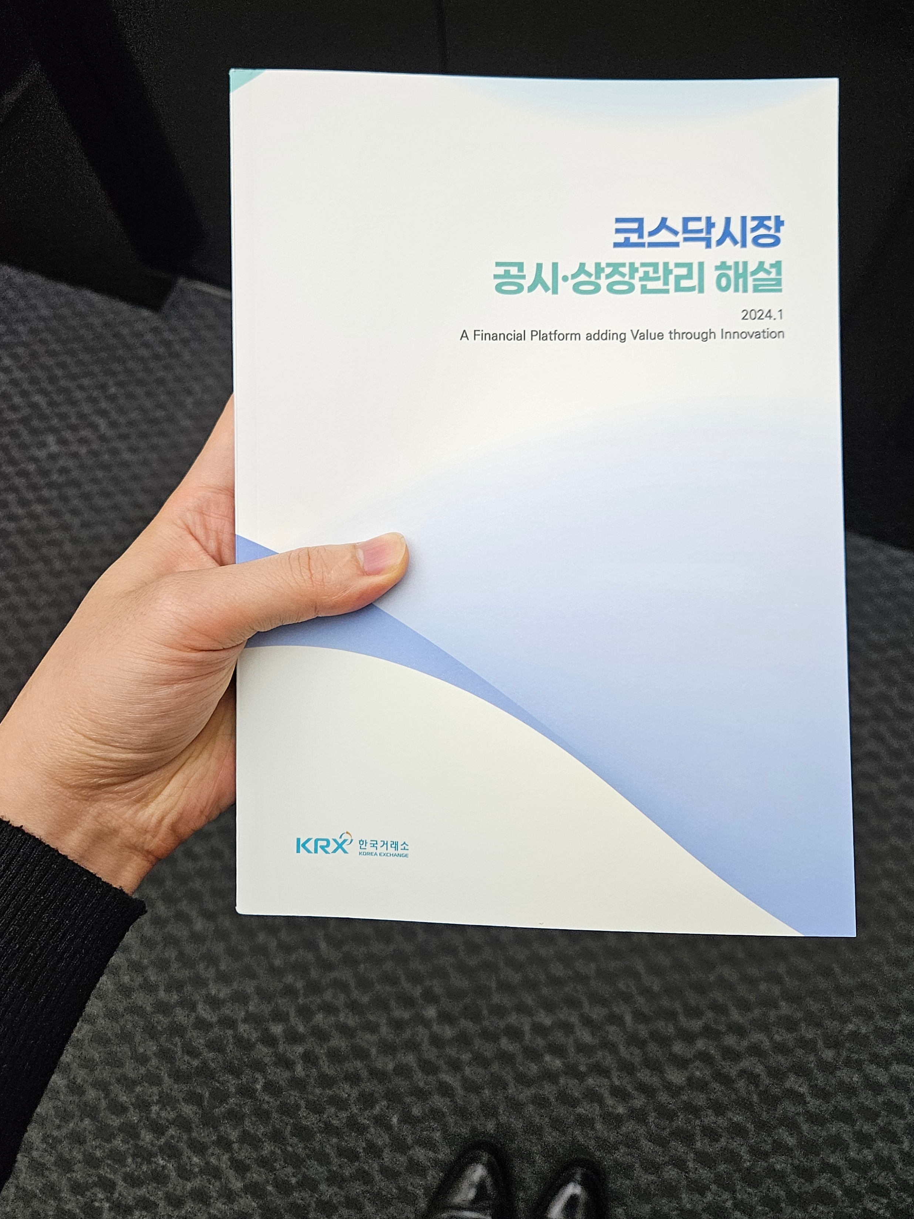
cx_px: 526
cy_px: 510
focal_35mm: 28
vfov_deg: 63.1
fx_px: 986
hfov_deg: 49.6
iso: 320
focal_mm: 5.4
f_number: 1.8
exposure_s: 1/359
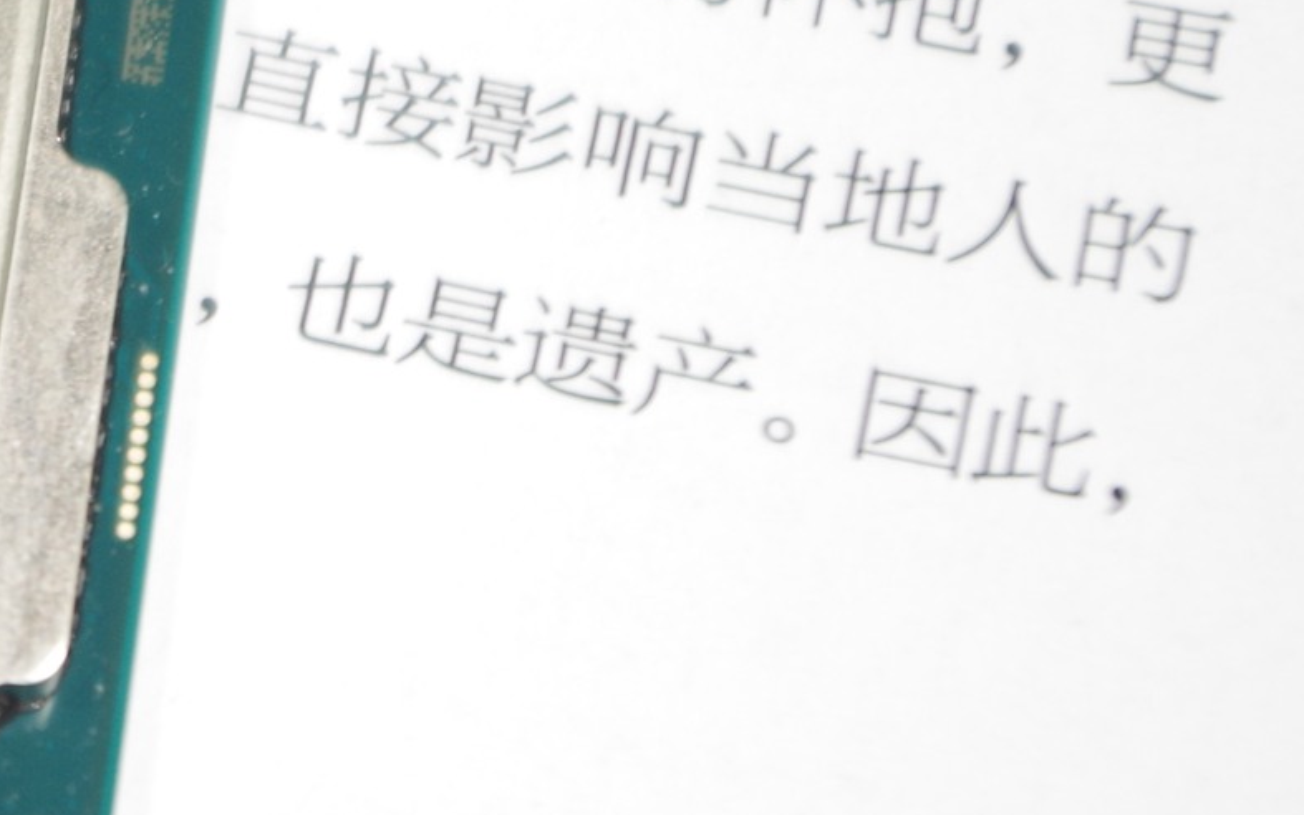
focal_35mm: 261
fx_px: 9276
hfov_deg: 7.9
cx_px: -722
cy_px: 244
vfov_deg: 5.0
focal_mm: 55
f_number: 5.6
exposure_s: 1/60
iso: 200
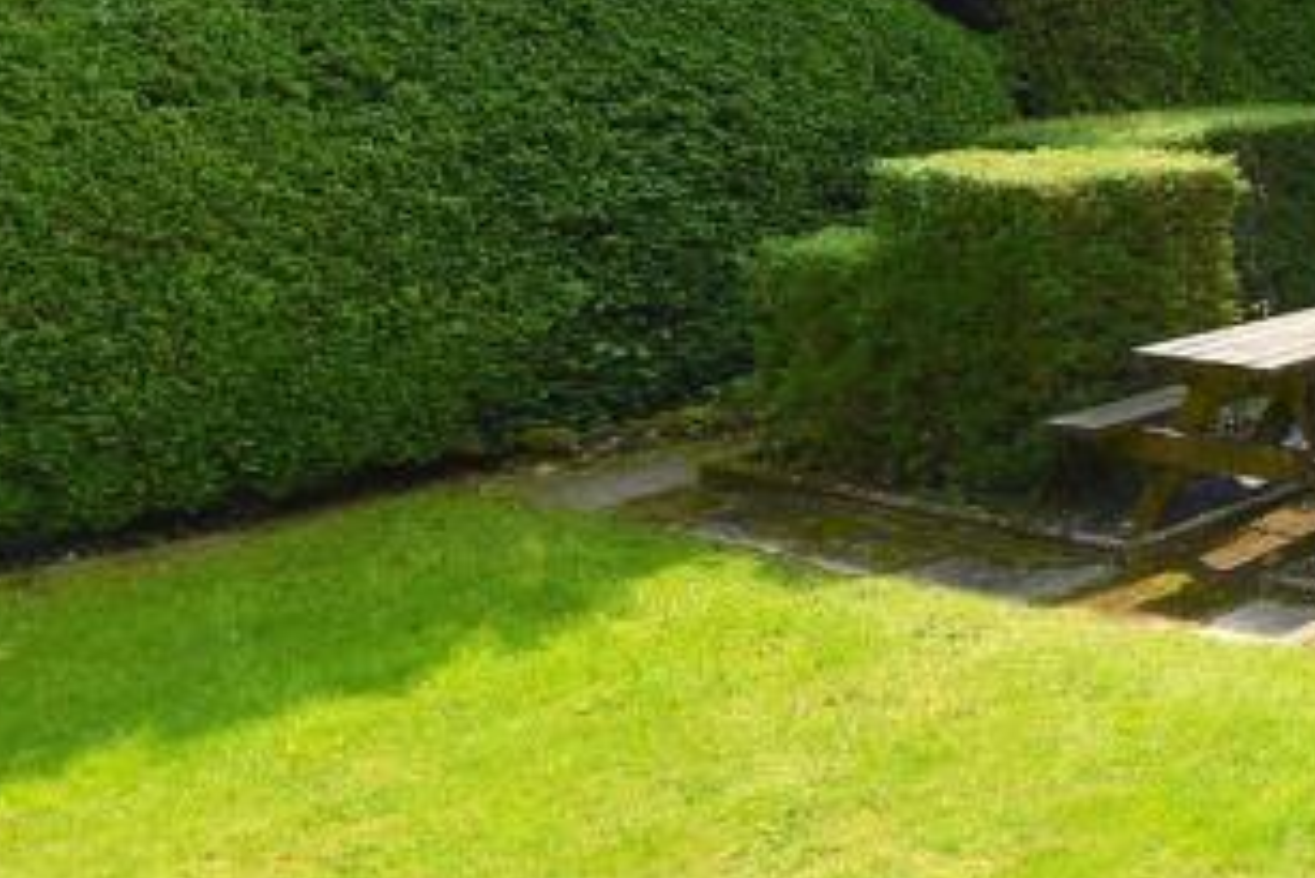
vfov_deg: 26.3
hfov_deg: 25.4
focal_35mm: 50
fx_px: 1827
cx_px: 2125
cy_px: 120
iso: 140
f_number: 8
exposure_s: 1/250
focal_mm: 10
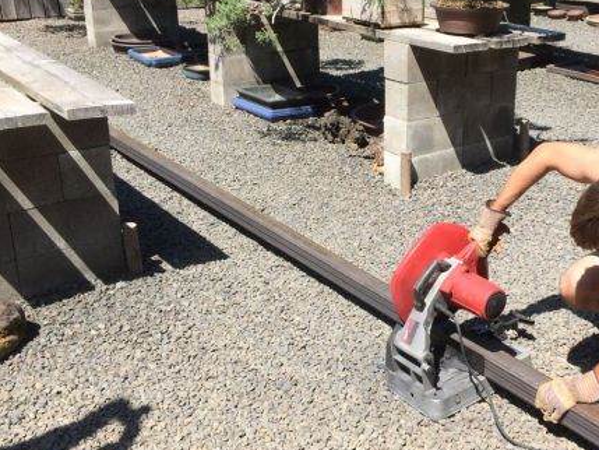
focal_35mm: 46
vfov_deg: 31.5
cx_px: 427
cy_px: 224
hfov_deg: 40.4
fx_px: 796
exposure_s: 1/1414
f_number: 2.2
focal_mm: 4.15
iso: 32
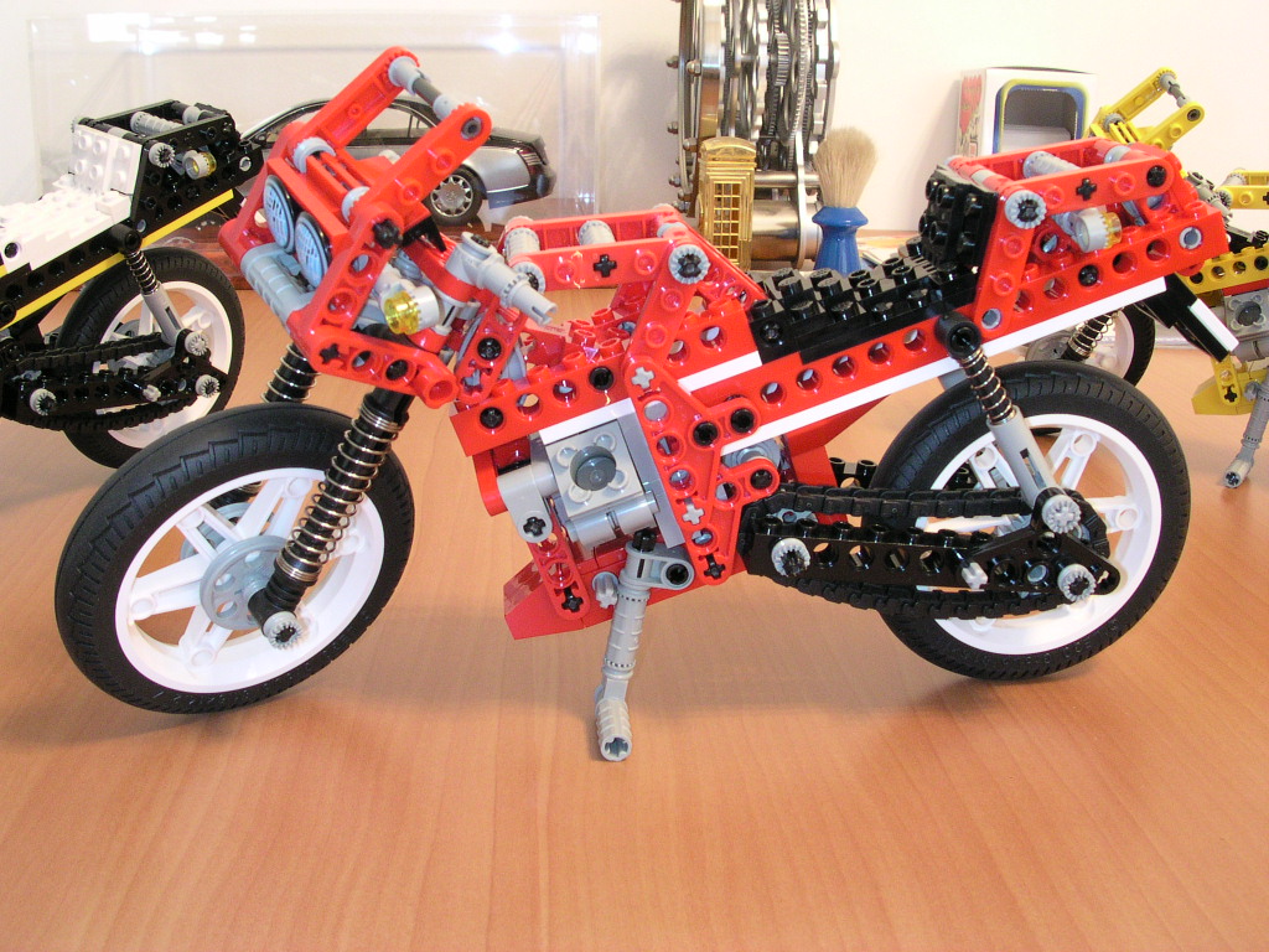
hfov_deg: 50.1
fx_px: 1356
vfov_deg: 38.7
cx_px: 634
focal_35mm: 37
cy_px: 476
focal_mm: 5.6
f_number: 4.5
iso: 200
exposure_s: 1/2.7
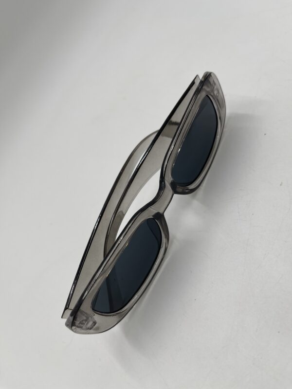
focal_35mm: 25
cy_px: 194
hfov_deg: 54.9
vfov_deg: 69.4
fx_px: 281
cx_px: 146
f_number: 1.6
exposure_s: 1/645
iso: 32
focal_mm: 5.1
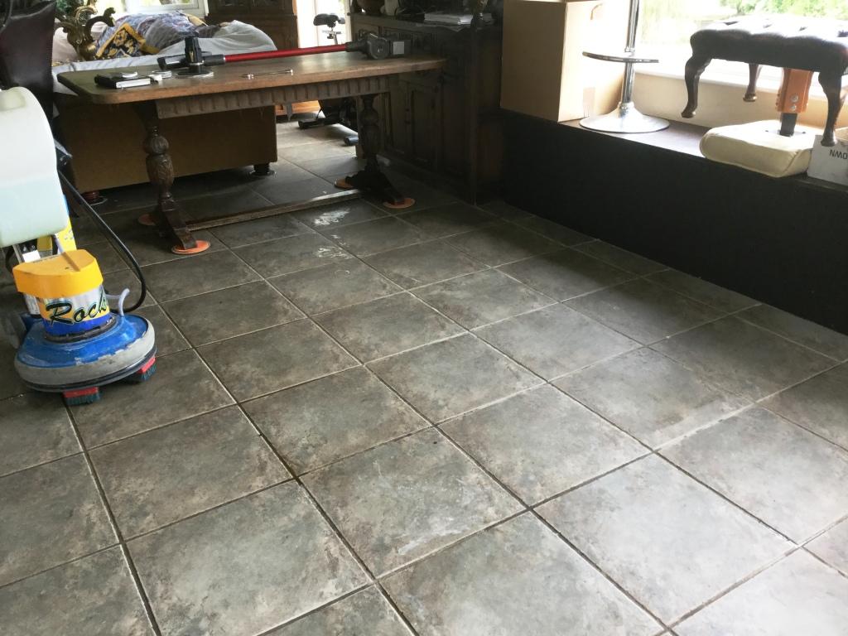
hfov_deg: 58.4
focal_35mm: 31
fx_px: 759
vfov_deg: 45.4
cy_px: 318
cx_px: 424
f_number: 2.4
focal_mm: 3.3
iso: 40
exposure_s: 1/33
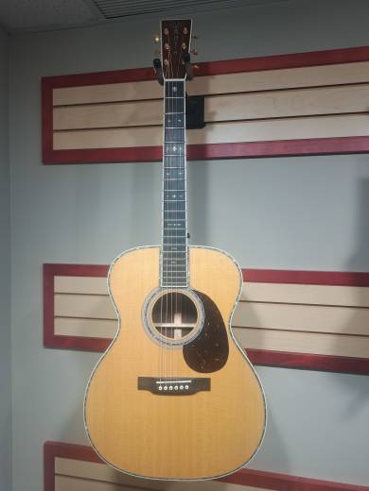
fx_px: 341
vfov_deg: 71.6
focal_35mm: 24
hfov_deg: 56.8
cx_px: 184
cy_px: 246
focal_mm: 5.23
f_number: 1.8
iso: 50
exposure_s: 1/60
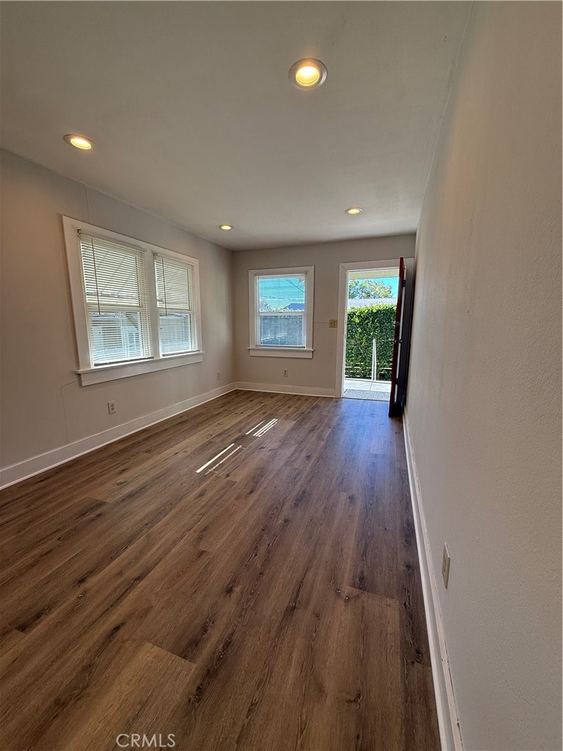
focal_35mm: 14
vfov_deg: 102.1
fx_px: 304
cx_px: 282
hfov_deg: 85.7
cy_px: 376
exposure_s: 1/127
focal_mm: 2.22
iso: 64
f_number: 2.2
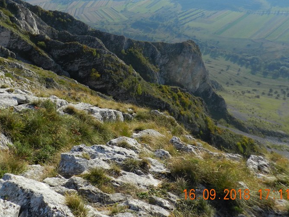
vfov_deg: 39.9
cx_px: 97
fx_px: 292
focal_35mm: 35
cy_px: 64
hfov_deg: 51.7
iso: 160
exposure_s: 1/800
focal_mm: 4
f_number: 4
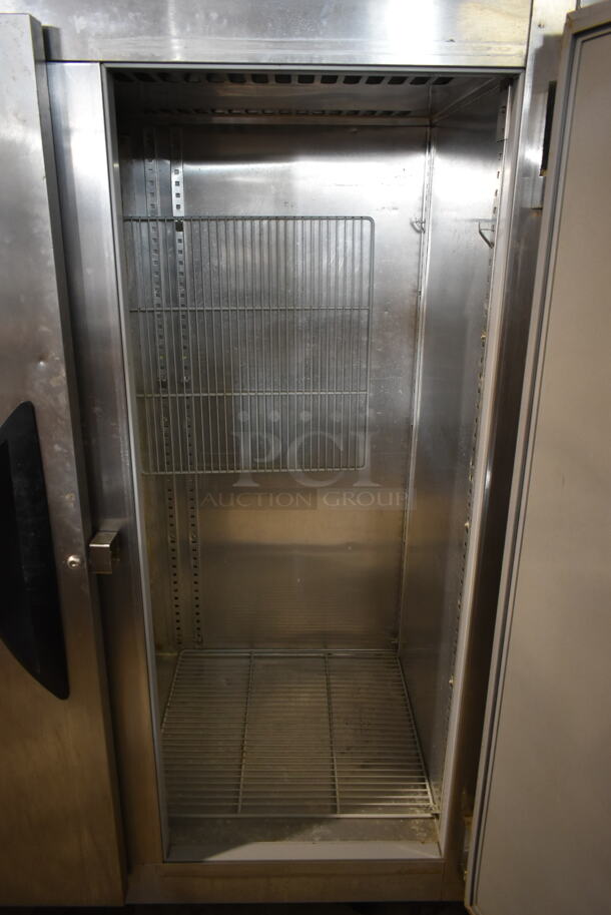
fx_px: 686
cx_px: 306
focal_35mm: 27
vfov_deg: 67.3
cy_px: 458
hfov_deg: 48.0
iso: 1100
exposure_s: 1/30
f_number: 3.5
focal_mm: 18
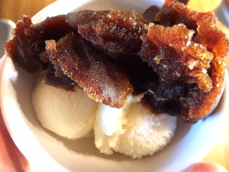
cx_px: 114
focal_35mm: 29
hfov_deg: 61.7
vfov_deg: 48.2
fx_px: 192
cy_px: 86
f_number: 2.2
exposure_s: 1/20
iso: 250
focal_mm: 4.15
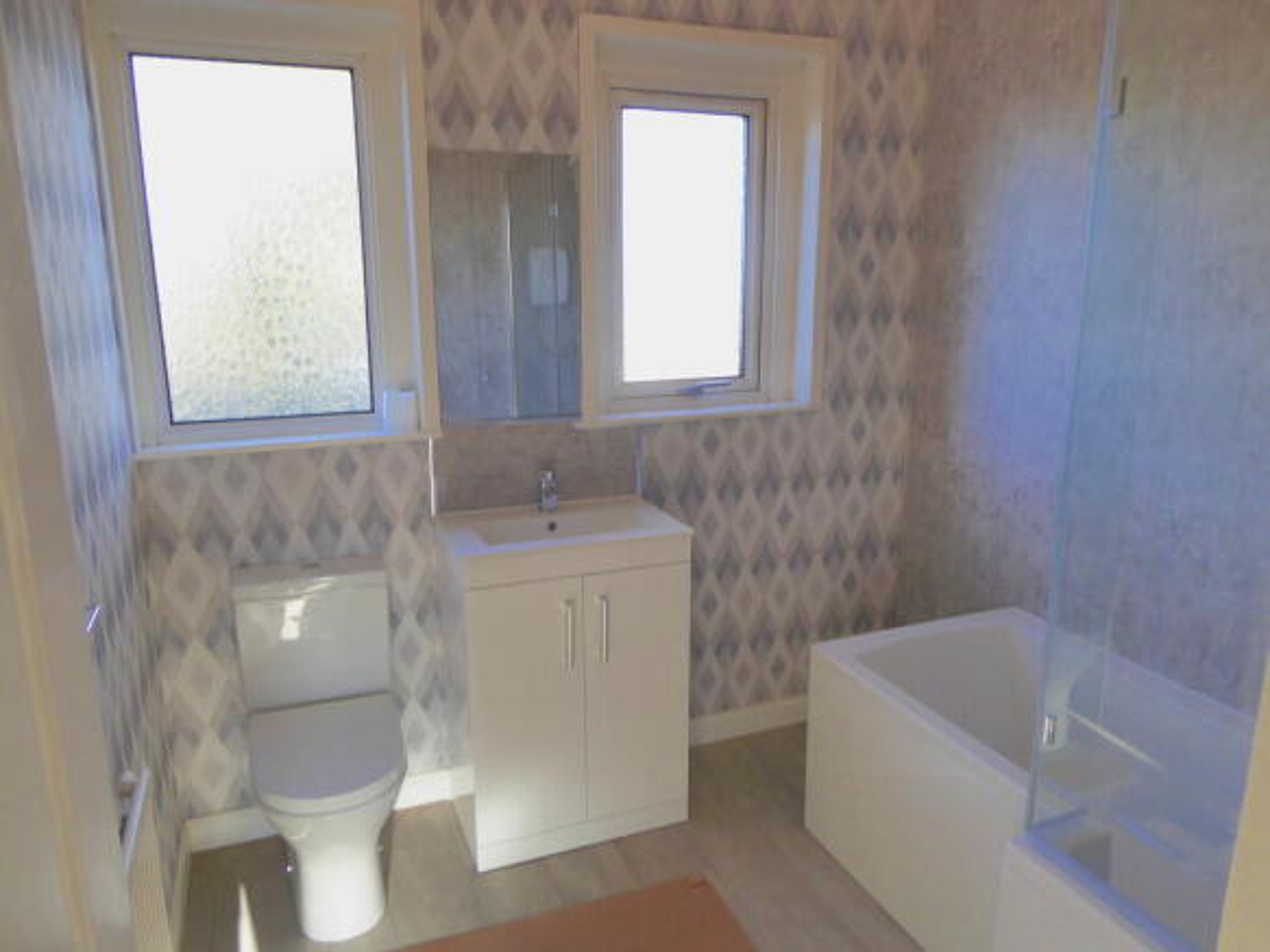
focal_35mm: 25
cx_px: 635
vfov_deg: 54.9
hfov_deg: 69.4
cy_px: 476
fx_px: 917
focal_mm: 4.3
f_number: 3.3
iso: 160
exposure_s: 1/60
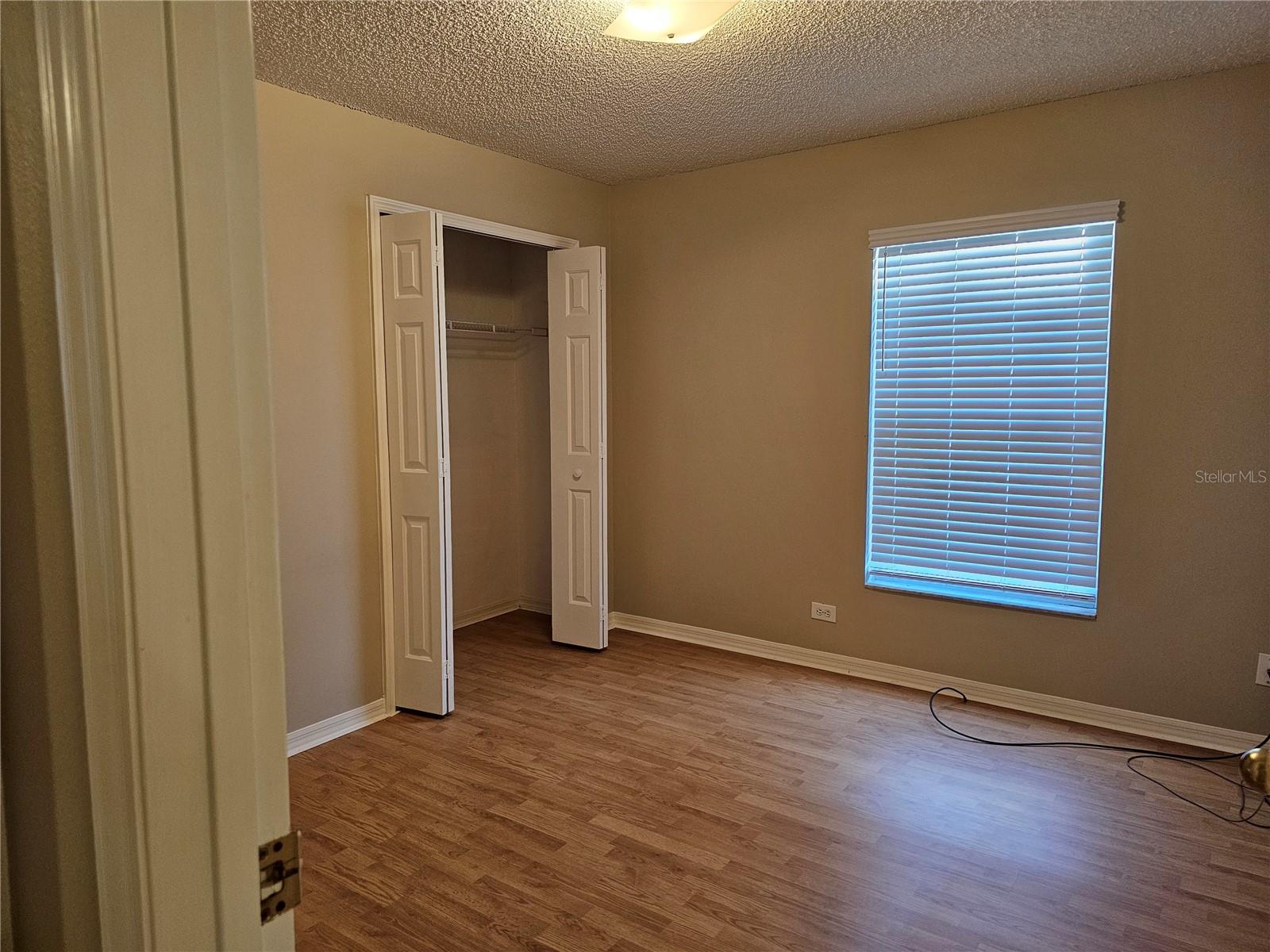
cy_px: 476
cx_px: 635
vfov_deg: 58.9
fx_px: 844
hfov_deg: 73.9
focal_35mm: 23
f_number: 1.7
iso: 400
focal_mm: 6.3
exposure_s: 1/120
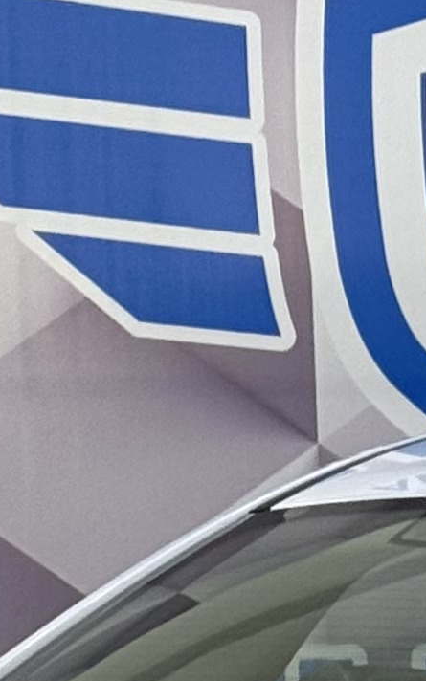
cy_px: 1047
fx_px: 5350
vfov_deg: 7.2
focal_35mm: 288
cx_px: 858
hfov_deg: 4.5
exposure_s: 1/100
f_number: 1.78
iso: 80
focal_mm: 6.76
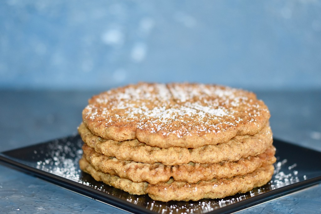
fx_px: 1404
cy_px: 107
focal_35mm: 158
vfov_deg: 8.7
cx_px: 160
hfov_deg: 13.0
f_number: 3.2
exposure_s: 1/60
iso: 1100
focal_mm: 105
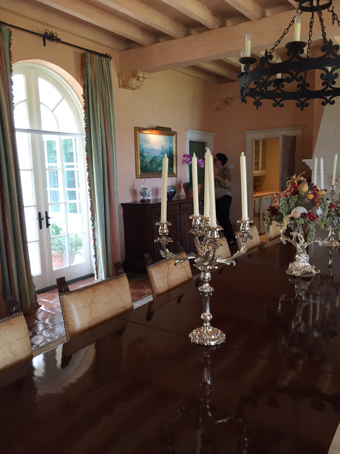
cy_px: 227
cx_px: 170
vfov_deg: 61.7
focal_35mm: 29
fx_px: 380
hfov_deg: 48.2
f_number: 2.2
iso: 32
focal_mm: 4.15
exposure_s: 1/30
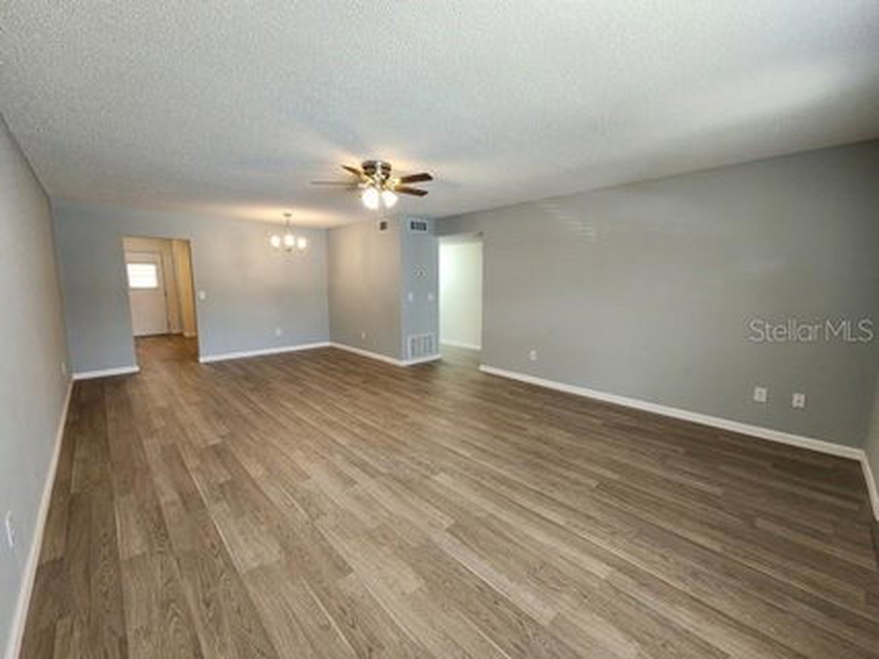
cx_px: 440
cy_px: 330
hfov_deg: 106.2
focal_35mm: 13
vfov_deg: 89.9
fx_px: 330
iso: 160
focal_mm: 2.2
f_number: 2.2
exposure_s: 1/60
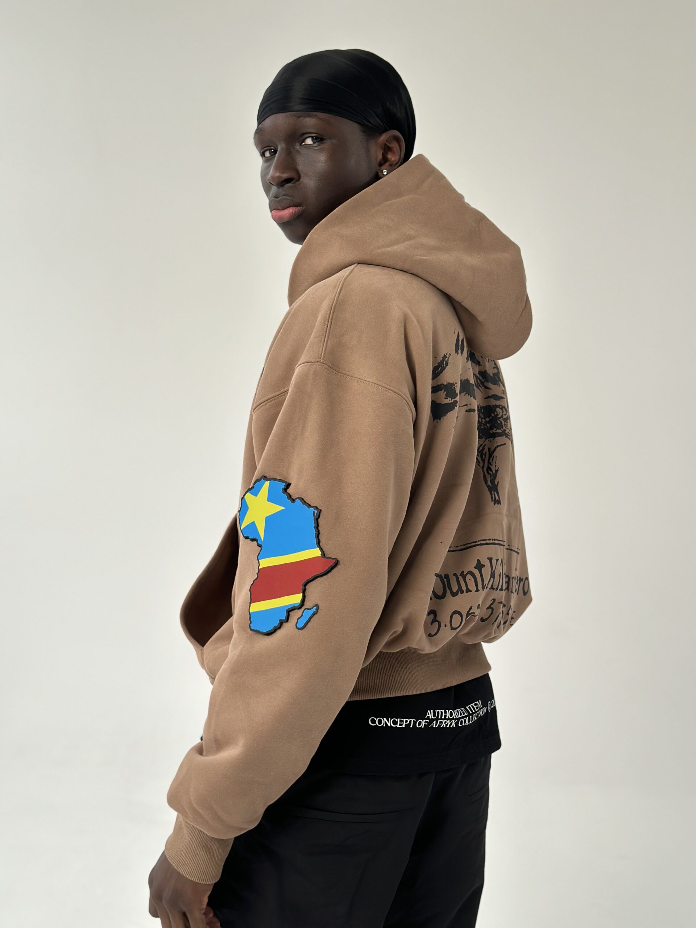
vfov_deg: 39.7
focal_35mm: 48
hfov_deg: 30.3
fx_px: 1287
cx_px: 348
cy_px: 464
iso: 125
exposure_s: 1/74
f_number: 1.78
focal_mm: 6.86
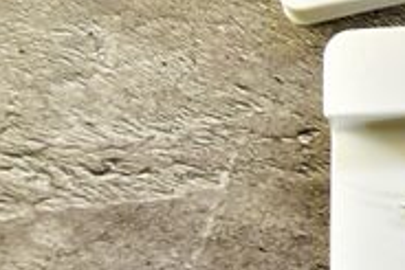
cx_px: 748
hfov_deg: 12.5
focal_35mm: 148
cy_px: -52
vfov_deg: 9.2
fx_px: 1666
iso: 100
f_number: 4.8
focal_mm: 26
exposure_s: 1/30
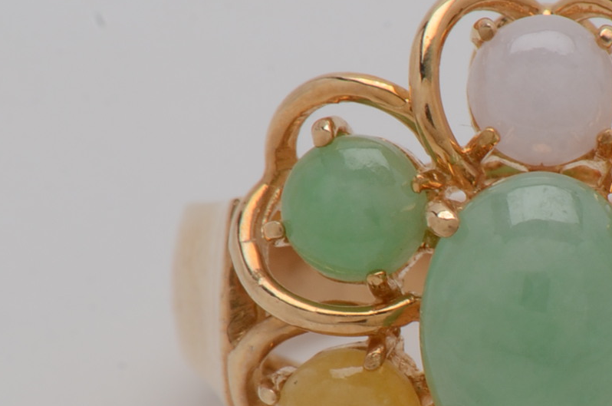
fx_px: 6678
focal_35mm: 394
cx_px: 568
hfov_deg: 5.2
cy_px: 328
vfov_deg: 3.5
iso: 200
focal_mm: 85
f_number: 22
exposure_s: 1/125
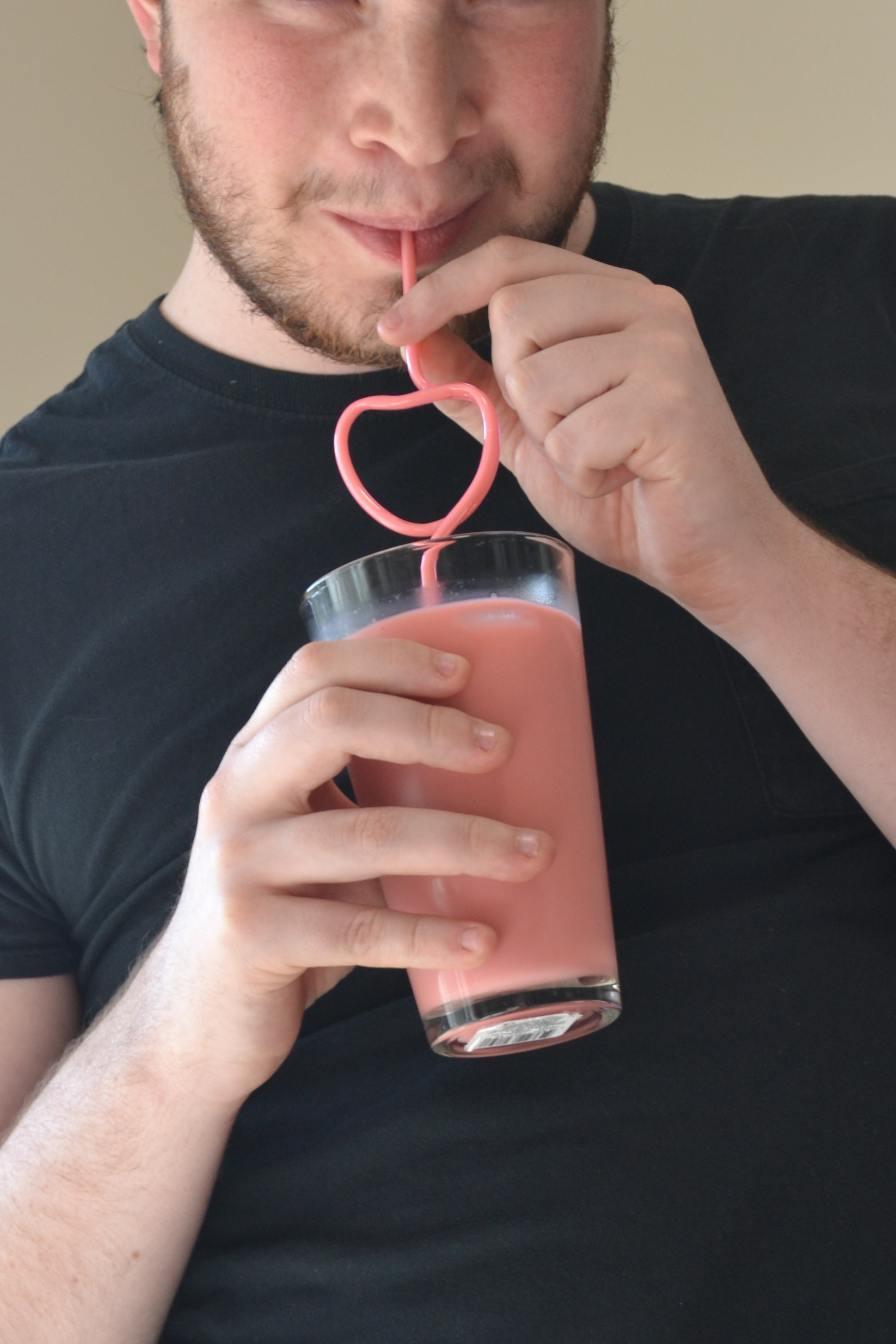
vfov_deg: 18.2
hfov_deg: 12.2
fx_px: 4181
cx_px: 469
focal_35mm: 112
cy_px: 431
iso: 400
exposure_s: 1/125
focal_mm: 40
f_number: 5.3
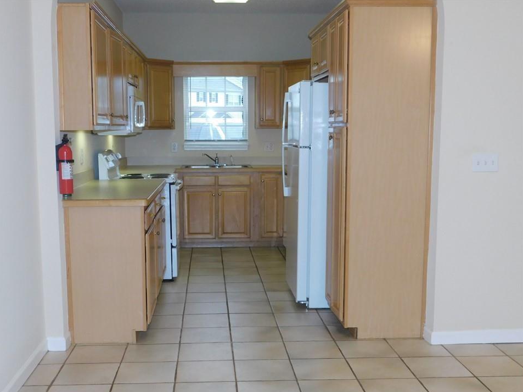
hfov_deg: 43.8
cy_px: 209
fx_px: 649
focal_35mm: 43
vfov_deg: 33.6
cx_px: 244
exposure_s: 1/30
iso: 200
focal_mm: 7.1
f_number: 3.6
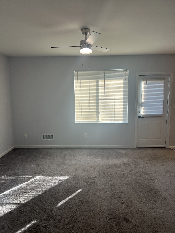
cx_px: 88
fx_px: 175
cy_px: 116
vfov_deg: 67.3
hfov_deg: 53.1
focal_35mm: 26
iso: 50
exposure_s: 1/161
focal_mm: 5.7
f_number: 1.5
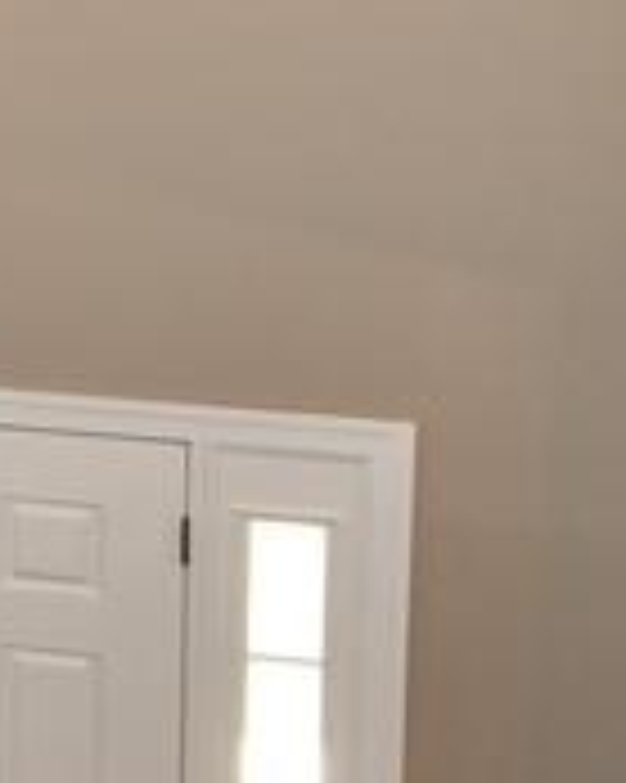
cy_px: 594
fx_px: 2434
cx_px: -167
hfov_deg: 14.1
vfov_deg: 18.2
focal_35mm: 105
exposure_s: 1/60
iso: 200
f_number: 4
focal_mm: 12
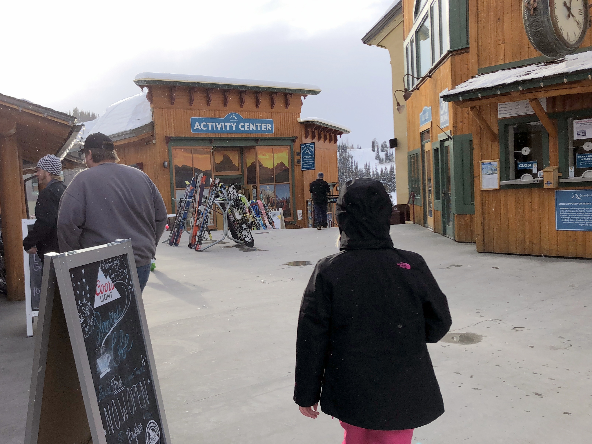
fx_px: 599
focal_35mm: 35
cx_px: 230
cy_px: 231
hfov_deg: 52.2
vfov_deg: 40.7
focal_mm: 3.99
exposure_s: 1/852
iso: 20
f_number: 1.8
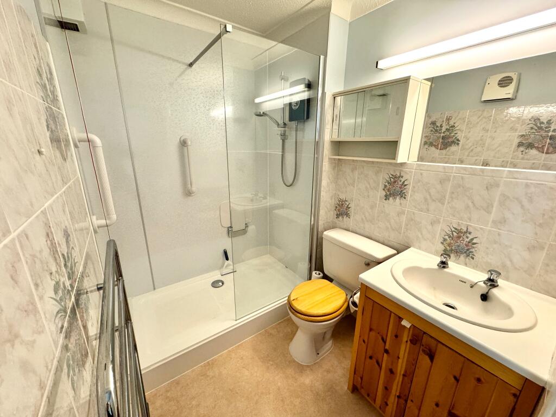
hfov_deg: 102.1
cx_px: 278
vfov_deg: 85.7
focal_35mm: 14
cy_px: 208
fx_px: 225
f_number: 2.2
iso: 250
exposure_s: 1/100
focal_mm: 2.22
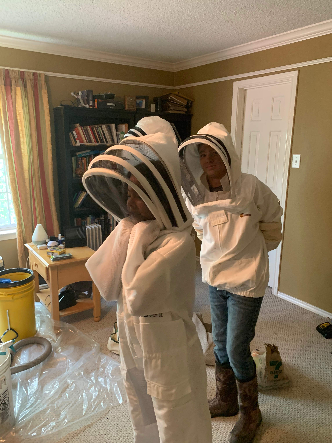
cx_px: 166
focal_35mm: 26
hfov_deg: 53.1
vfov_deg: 67.3
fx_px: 332
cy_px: 222
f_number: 1.8
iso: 400
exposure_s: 1/40
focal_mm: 4.25
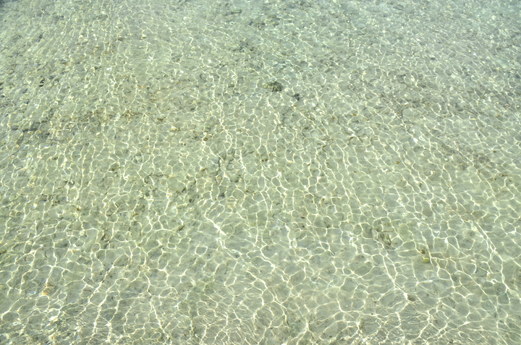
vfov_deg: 47.7
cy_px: 172
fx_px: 390
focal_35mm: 27
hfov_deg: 67.5
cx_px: 260
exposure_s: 1/320
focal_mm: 18
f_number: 9
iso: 100
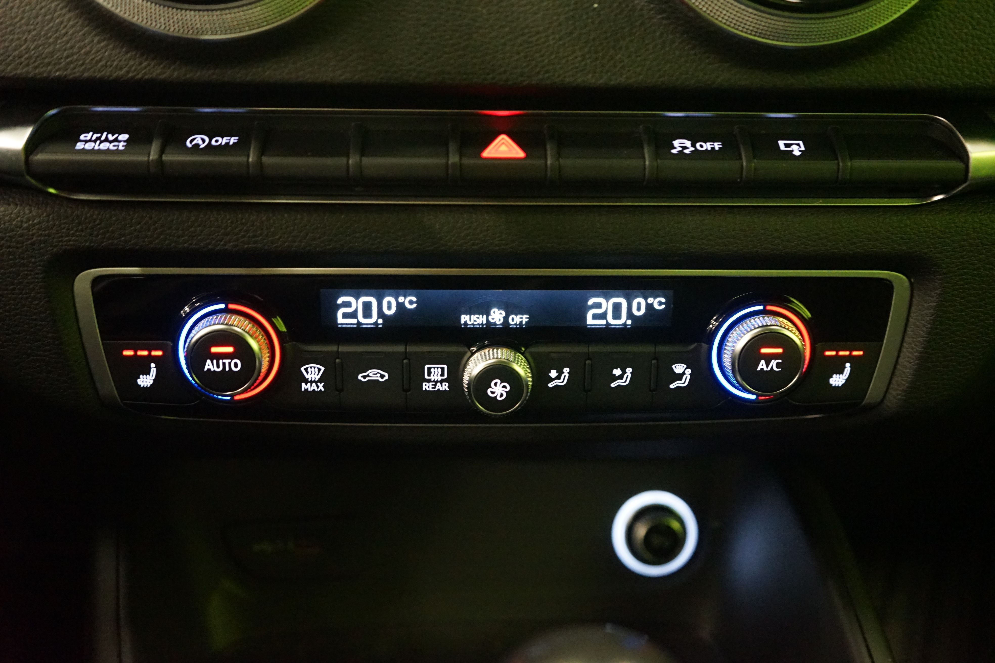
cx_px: 498
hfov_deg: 48.5
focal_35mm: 40
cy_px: 332
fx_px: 1105
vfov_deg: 33.4
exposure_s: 1/13
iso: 6400
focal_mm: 40
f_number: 4
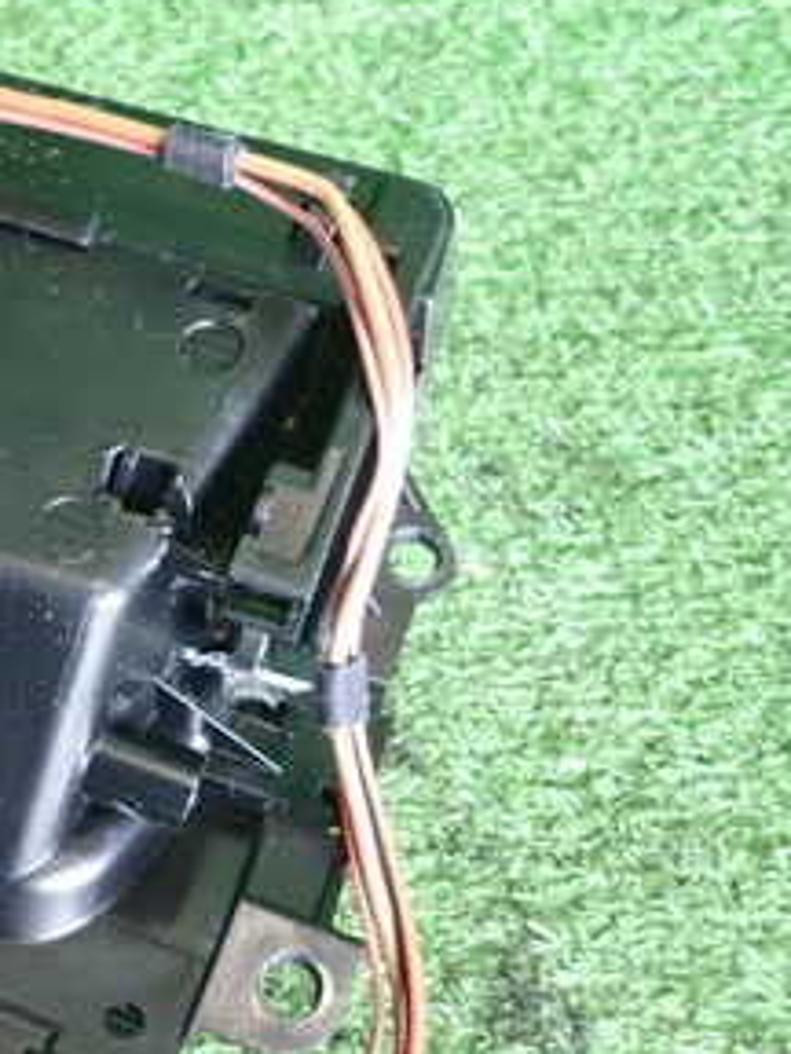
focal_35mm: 52
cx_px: -249
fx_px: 1584
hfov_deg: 24.4
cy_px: 655
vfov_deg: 36.6
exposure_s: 1/50
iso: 800
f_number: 2
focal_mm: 4.5
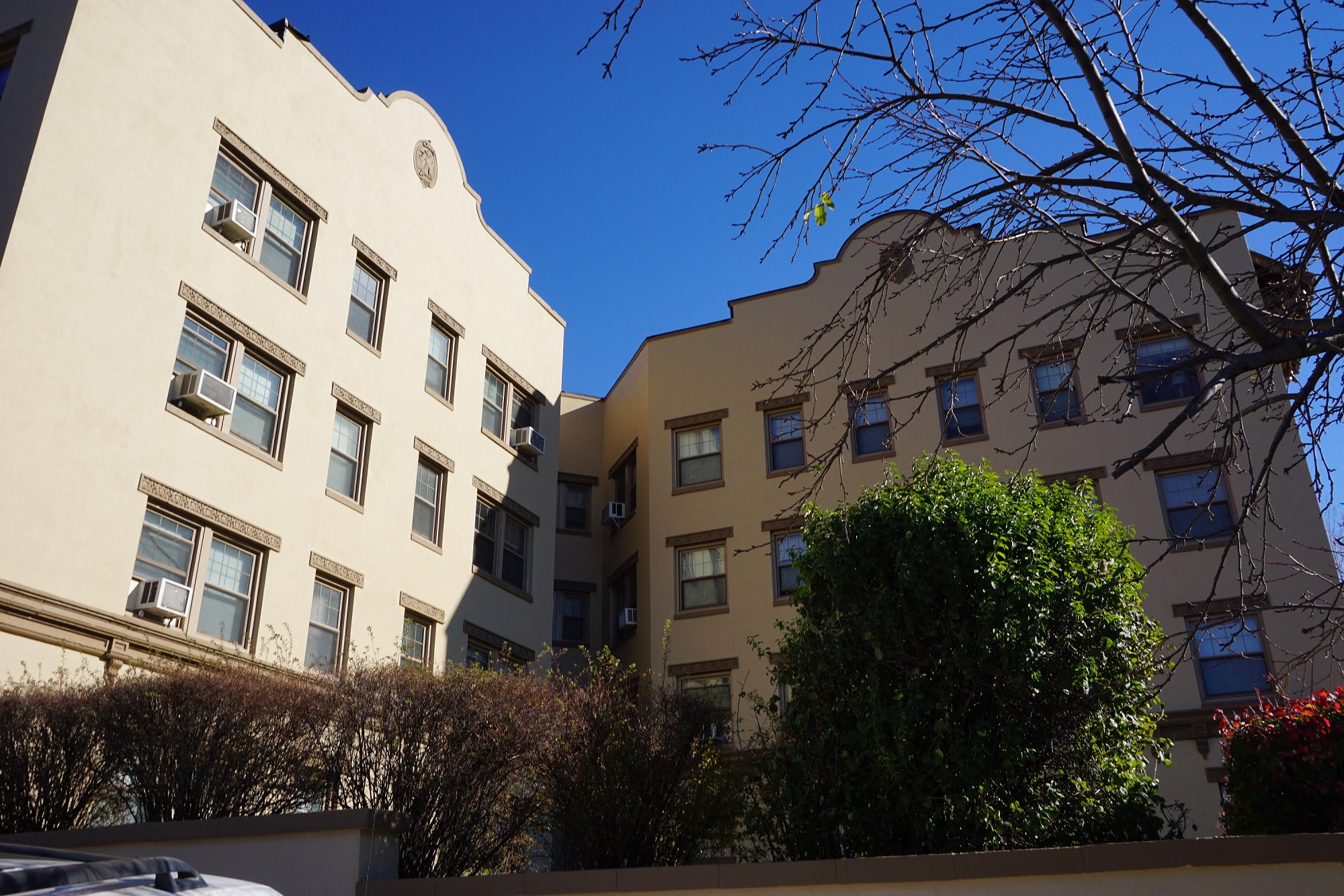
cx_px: 672
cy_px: 448
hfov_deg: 61.9
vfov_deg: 43.6
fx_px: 1120
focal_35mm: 30
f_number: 11
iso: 100
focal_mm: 20
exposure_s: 1/125
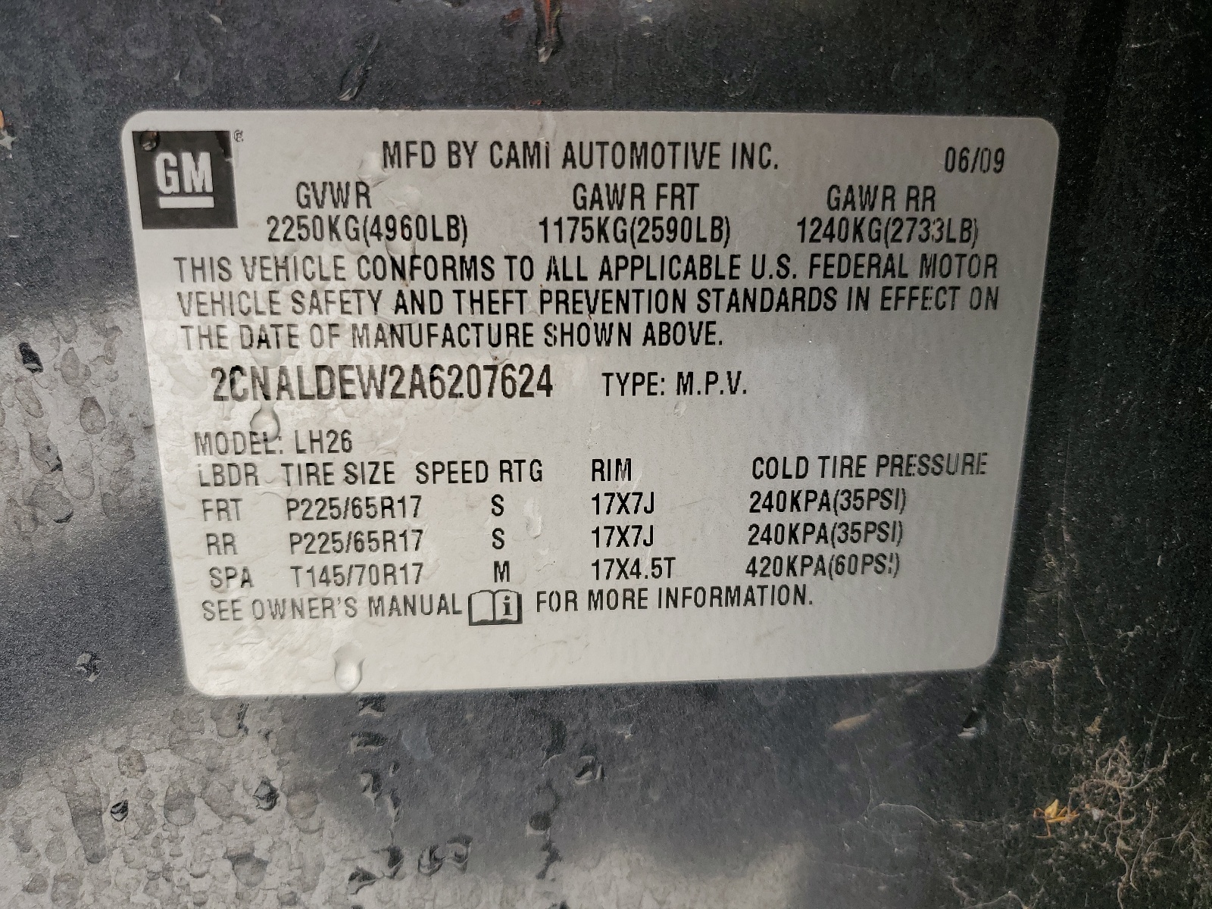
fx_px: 910
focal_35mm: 26
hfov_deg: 67.3
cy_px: 454
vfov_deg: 53.1
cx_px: 606
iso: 50
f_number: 1.5
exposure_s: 1/455
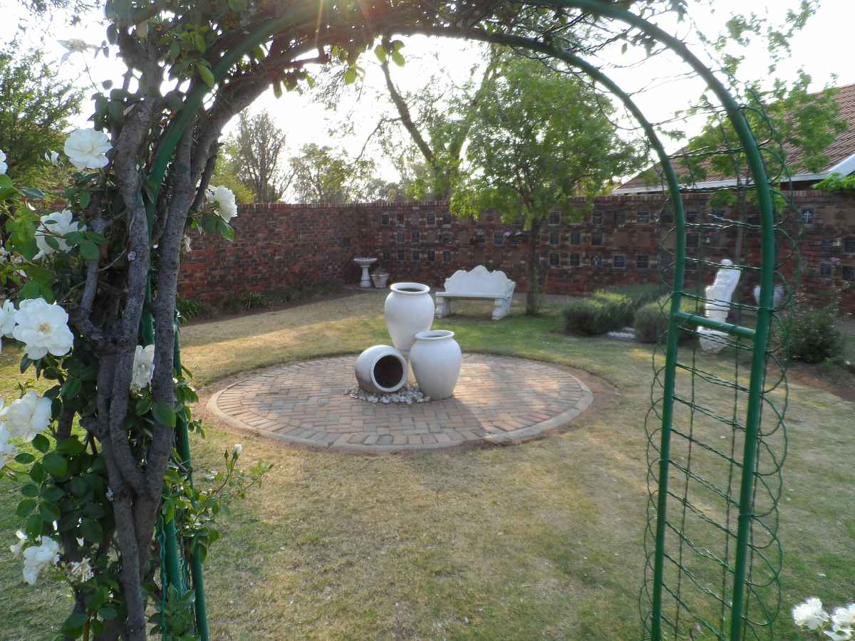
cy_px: 320
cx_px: 428
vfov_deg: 56.8
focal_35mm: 24
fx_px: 593
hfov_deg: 71.6
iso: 80
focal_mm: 4
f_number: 3.2
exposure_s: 1/250
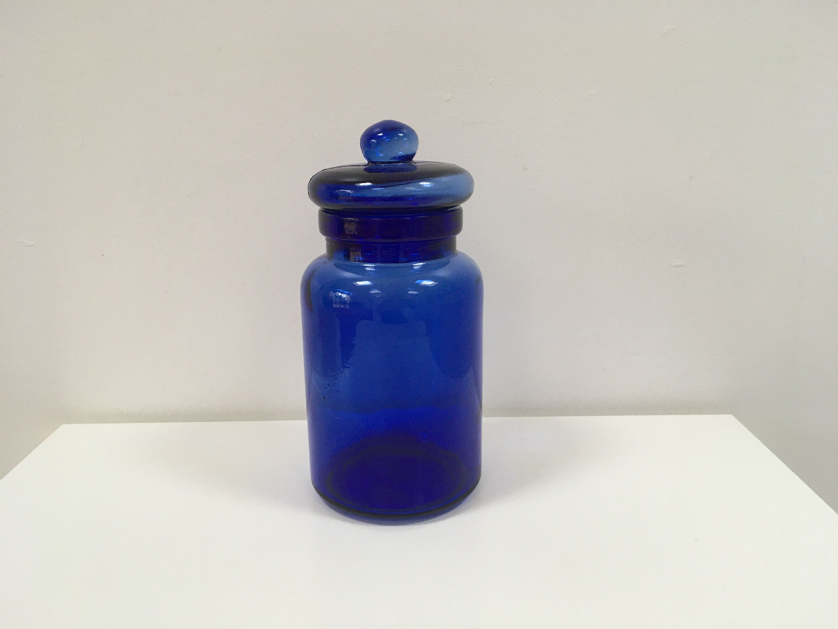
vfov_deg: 48.2
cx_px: 419
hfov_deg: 61.7
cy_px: 314
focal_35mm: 29
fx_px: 702
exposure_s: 1/33
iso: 40
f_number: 2.2
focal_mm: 4.15
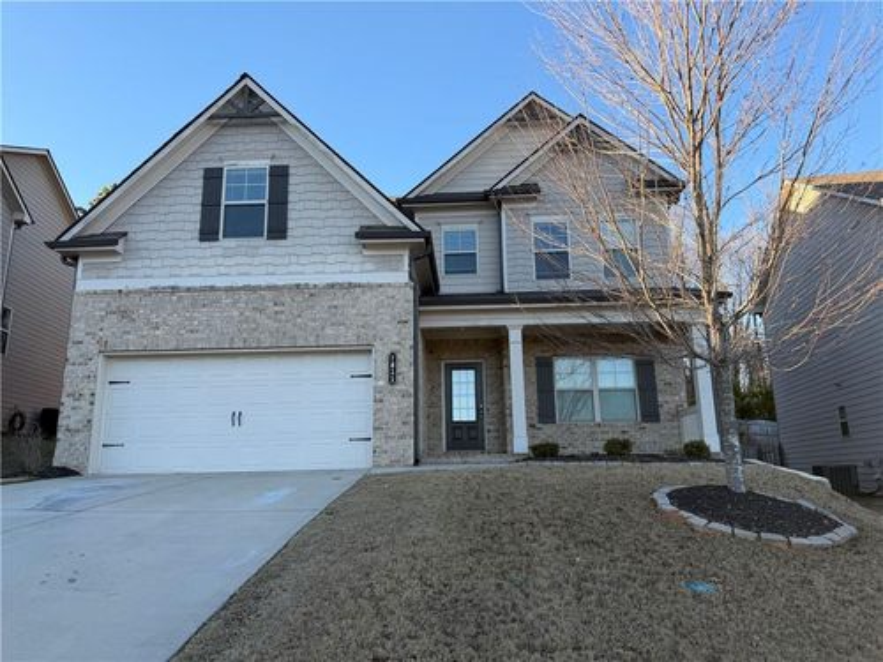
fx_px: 612
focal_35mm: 24
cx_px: 442
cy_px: 331
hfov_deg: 71.6
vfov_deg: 56.8
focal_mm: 6.76
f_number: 1.78
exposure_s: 1/868
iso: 80
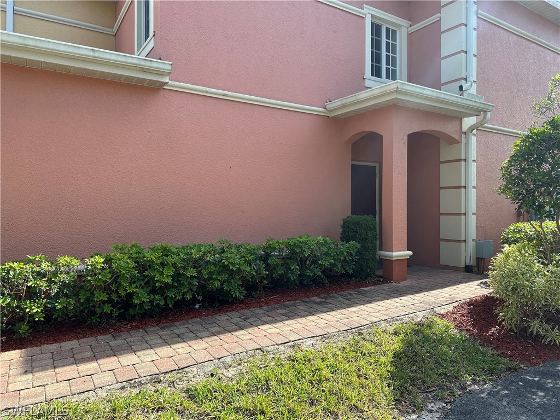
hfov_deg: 71.6
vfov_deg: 56.8
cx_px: 280
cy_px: 210
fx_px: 388
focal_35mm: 24
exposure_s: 1/1541
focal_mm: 6.86
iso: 80
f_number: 1.78
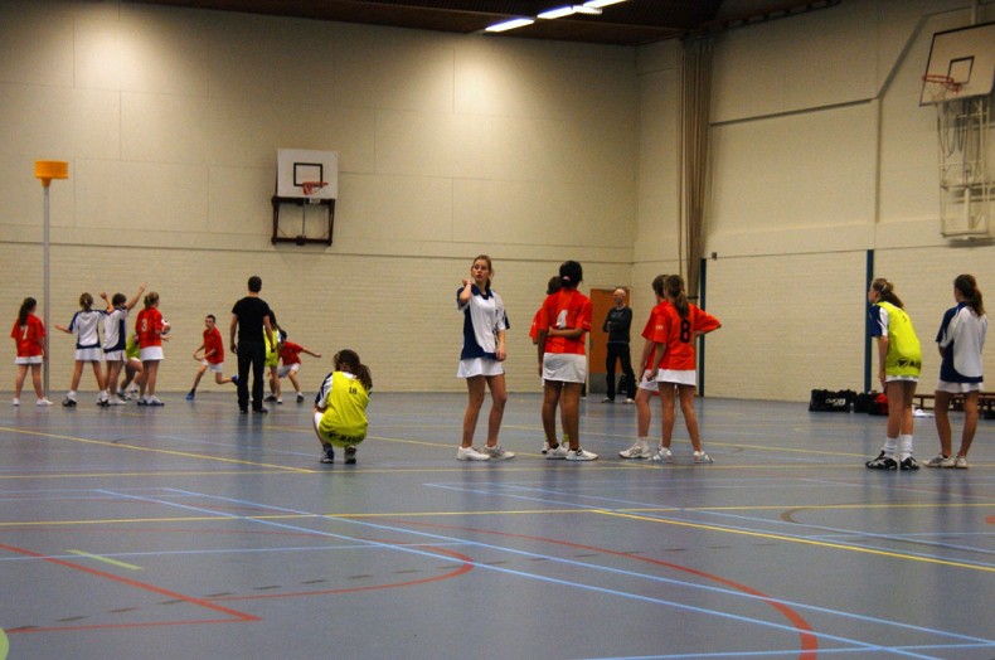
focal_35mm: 82
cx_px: 498
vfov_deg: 16.5
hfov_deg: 24.7
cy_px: 330
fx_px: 2276
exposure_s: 1/100
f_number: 5
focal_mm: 55
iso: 800
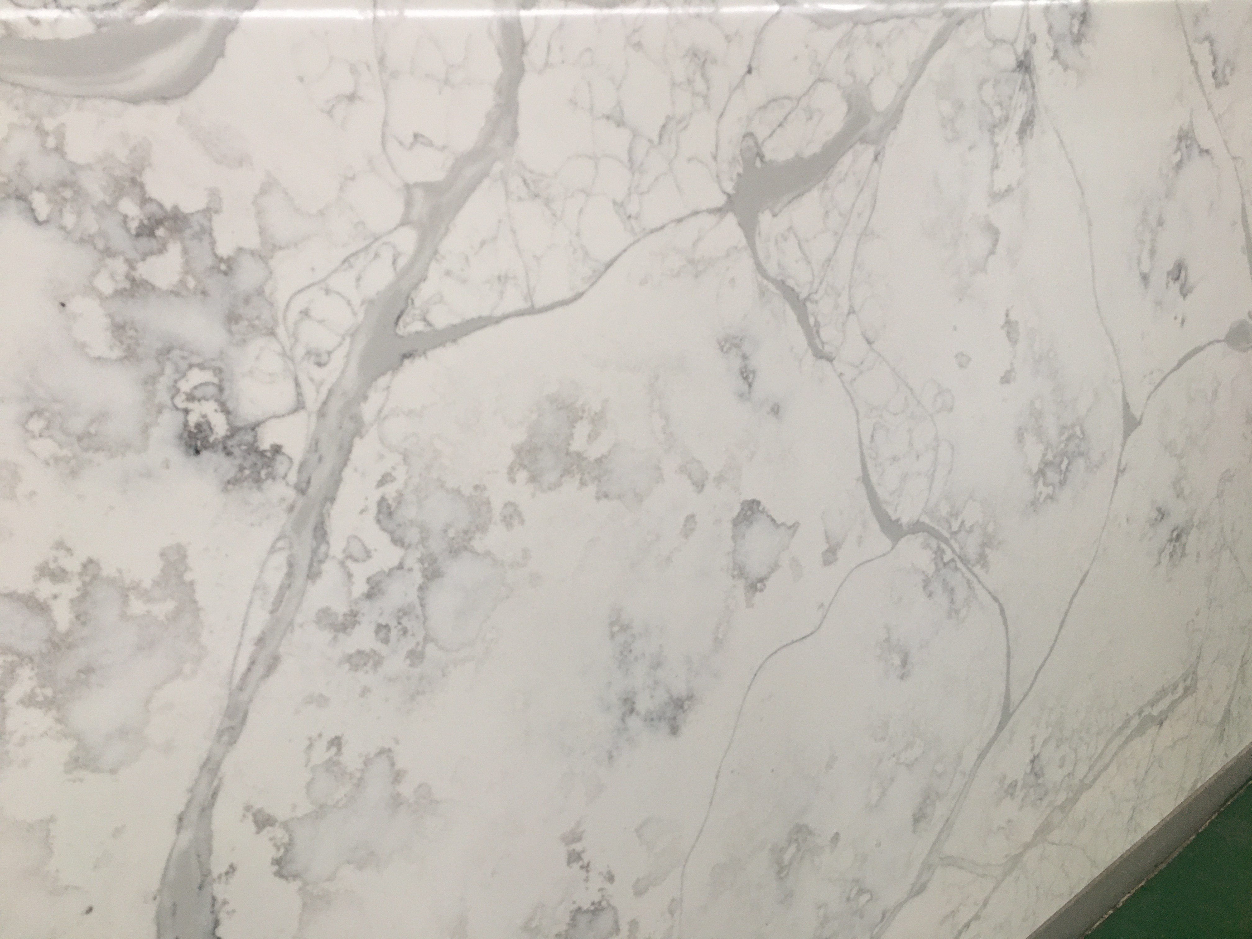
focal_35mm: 29
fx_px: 1049
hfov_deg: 61.7
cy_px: 470
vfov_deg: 48.2
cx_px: 626
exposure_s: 1/33
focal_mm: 4.15
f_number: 2.2
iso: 50
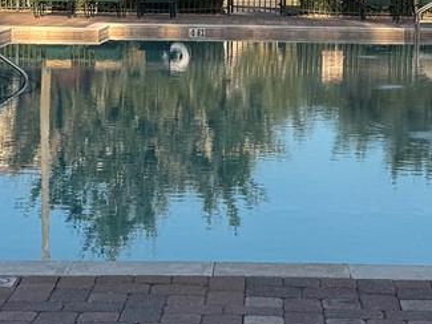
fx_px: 1473
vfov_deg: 12.4
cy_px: 3
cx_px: 265
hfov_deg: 16.7
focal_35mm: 118
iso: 80
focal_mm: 6.76
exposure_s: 1/3145
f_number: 1.78
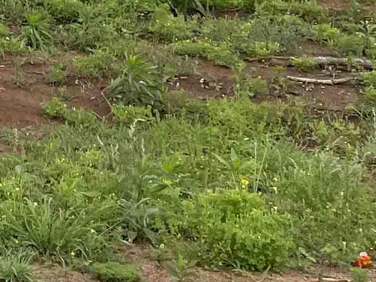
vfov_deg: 10.0
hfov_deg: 11.9
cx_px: -514
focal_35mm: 135
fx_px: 1466
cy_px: -312
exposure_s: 1/2817
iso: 32
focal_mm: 4.2
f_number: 1.6
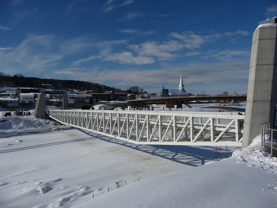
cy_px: 104
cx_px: 138
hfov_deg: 63.4
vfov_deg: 49.7
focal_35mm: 28
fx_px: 224
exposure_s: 1/800
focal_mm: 4.7
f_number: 8
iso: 100
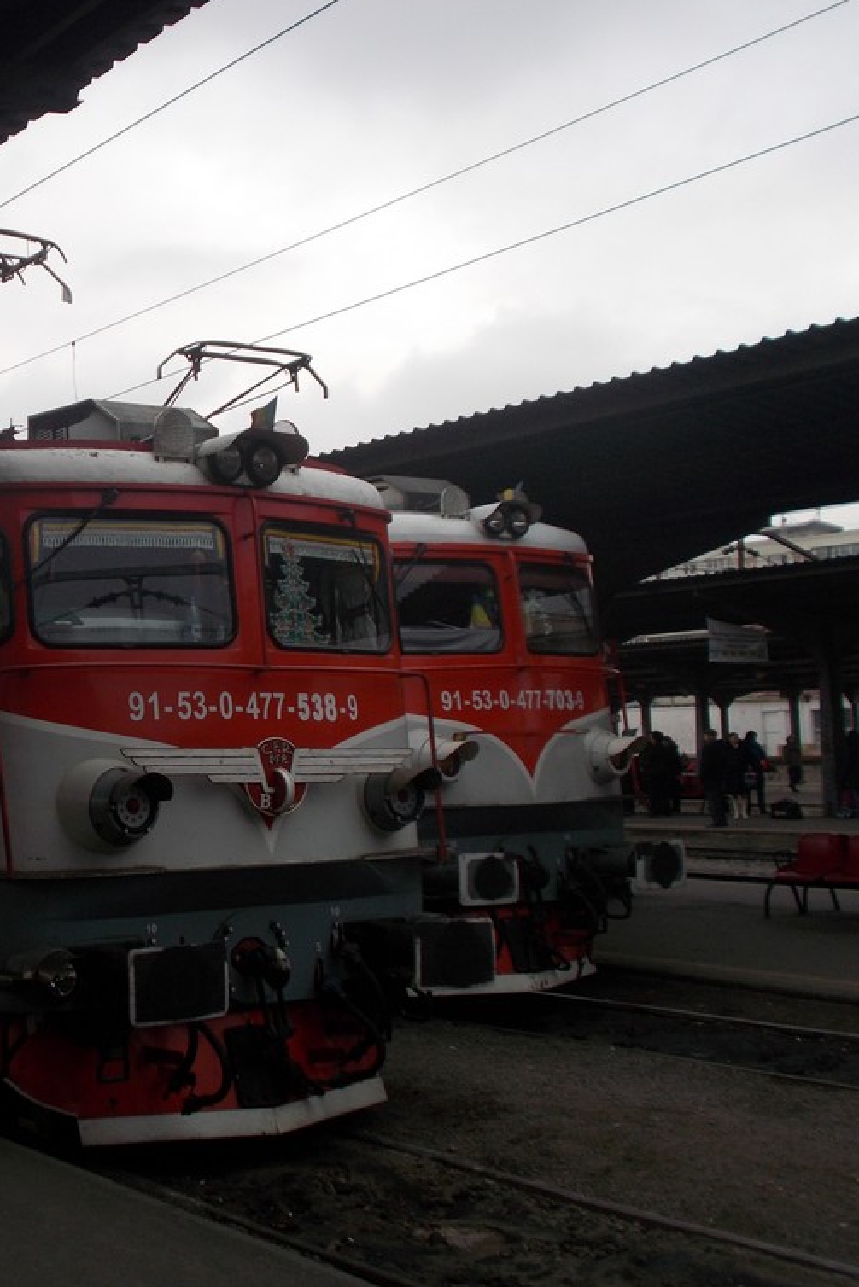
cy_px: 637
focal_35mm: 48
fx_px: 1717
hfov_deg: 26.7
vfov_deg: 41.1
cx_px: 20
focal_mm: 6
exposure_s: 1/320
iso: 80
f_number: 3.6
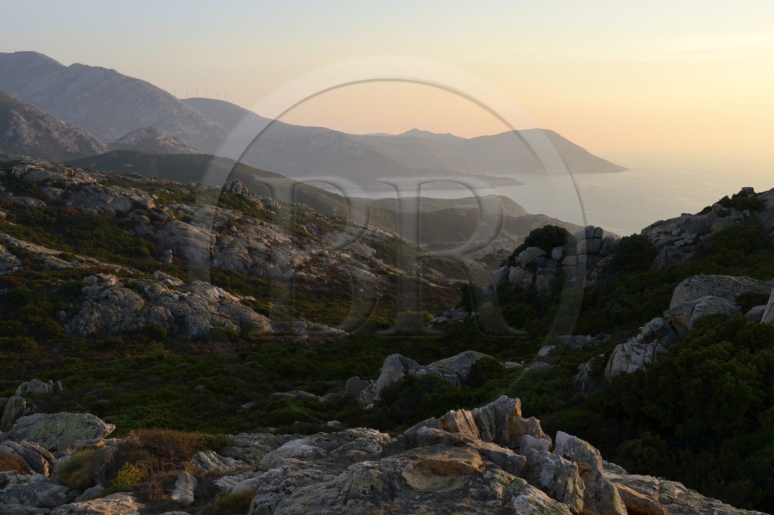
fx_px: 859
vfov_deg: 33.3
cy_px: 258
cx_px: 387
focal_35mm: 40
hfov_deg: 48.5
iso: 200
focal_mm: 40
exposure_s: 1/125
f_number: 8
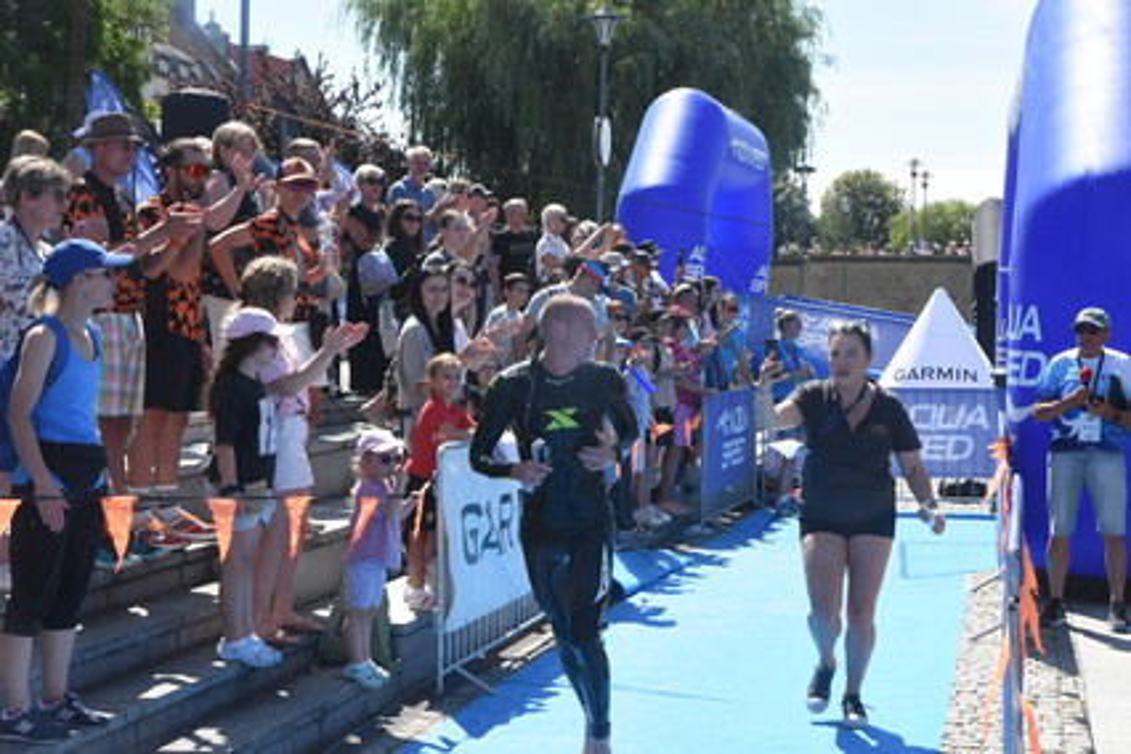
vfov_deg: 22.6
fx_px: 1885
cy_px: 377
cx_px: 566
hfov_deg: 33.4
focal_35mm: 60
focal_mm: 40
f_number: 13
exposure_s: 1/640
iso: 1250
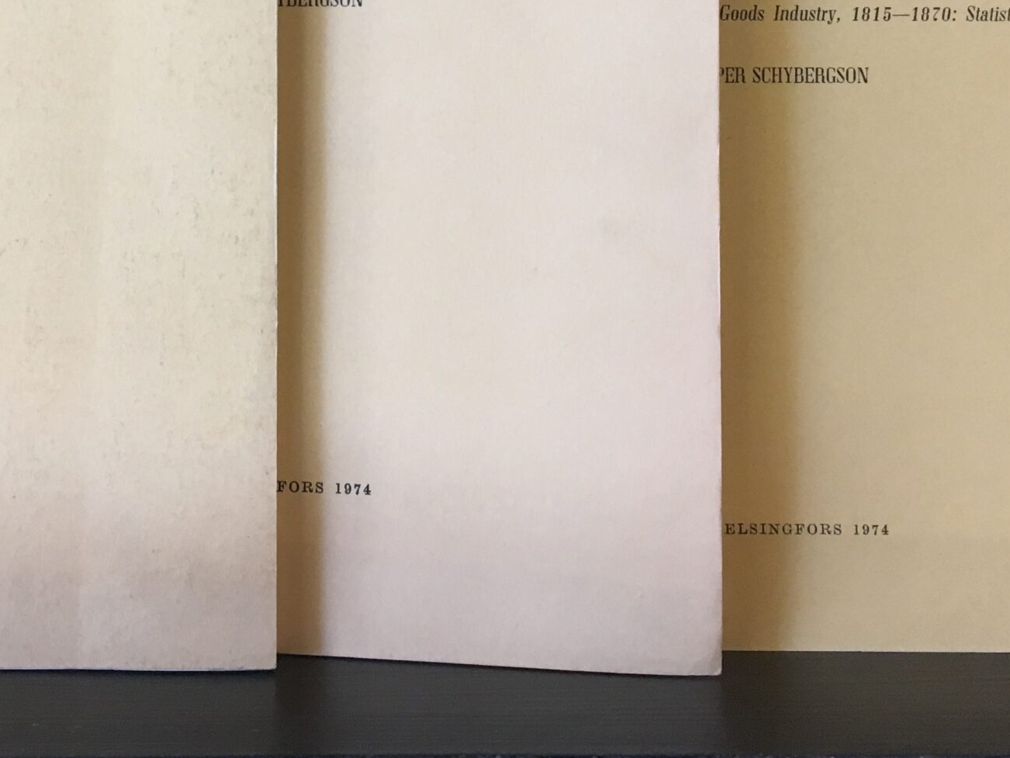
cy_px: 29
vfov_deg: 24.7
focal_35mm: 57
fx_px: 1663
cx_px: 323
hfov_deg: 33.4
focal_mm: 4.15
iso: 64
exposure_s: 1/33
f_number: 2.2
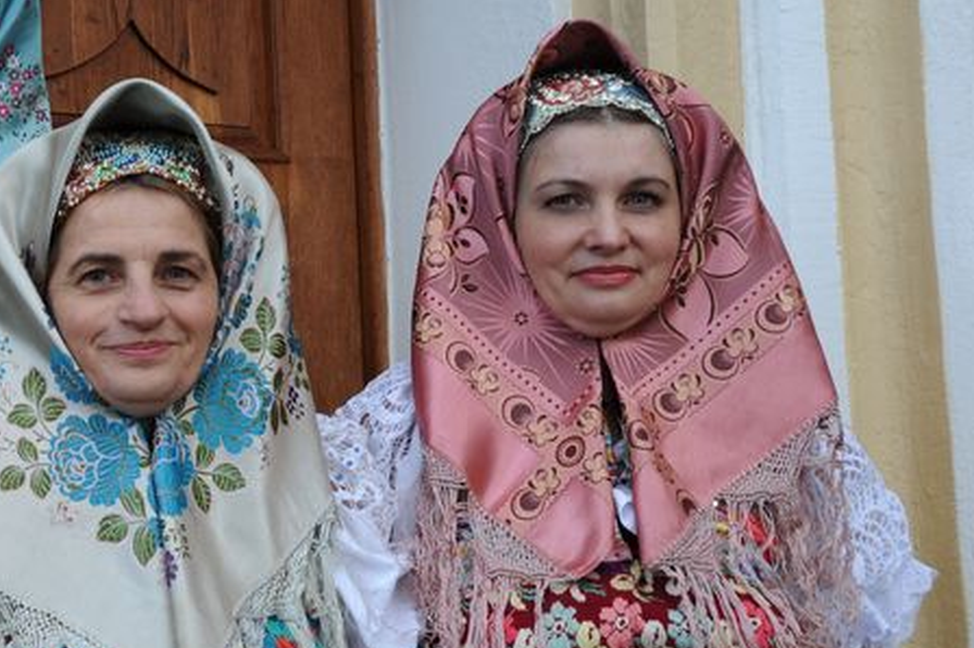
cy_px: 358
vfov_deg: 20.3
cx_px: -11
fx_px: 1811
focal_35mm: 67
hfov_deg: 28.2
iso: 250
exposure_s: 1/125
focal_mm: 30
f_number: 8
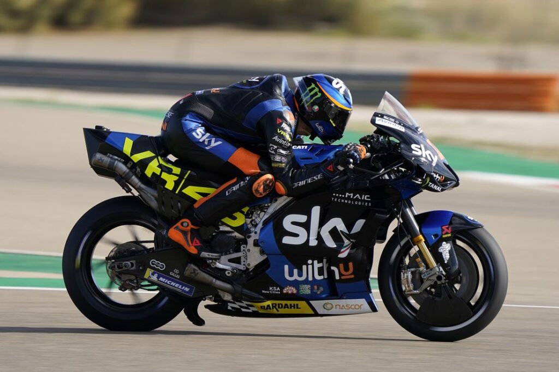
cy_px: 186
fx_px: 6721
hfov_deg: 4.8
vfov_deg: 3.2
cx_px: 280
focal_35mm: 433
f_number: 6.3
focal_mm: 433
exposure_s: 1/1000
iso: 400
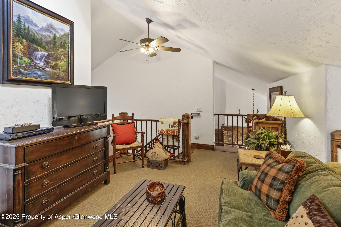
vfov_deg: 70.5
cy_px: 114
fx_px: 161
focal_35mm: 17
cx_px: 170
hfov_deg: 93.3
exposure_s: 1/3
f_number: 7.1
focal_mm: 17
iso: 400
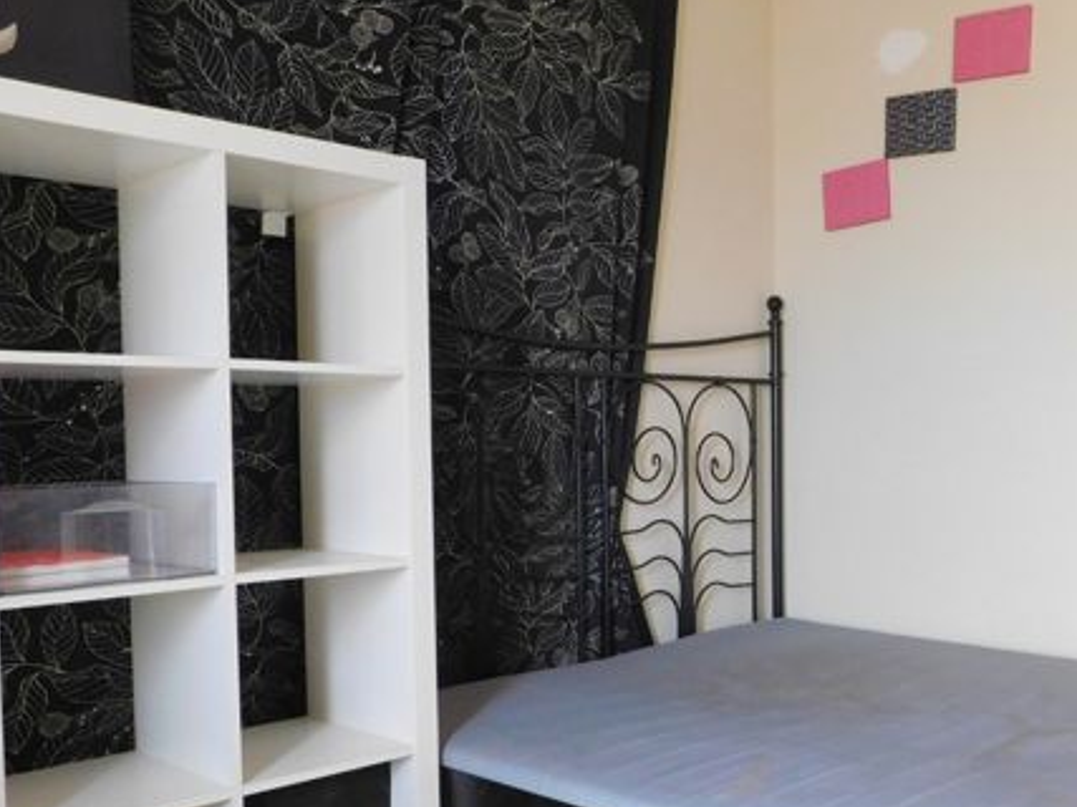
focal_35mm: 38
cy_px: 492
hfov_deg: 48.2
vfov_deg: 37.5
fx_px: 1182
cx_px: 720
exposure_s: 1/30
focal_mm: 4
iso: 250
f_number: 3
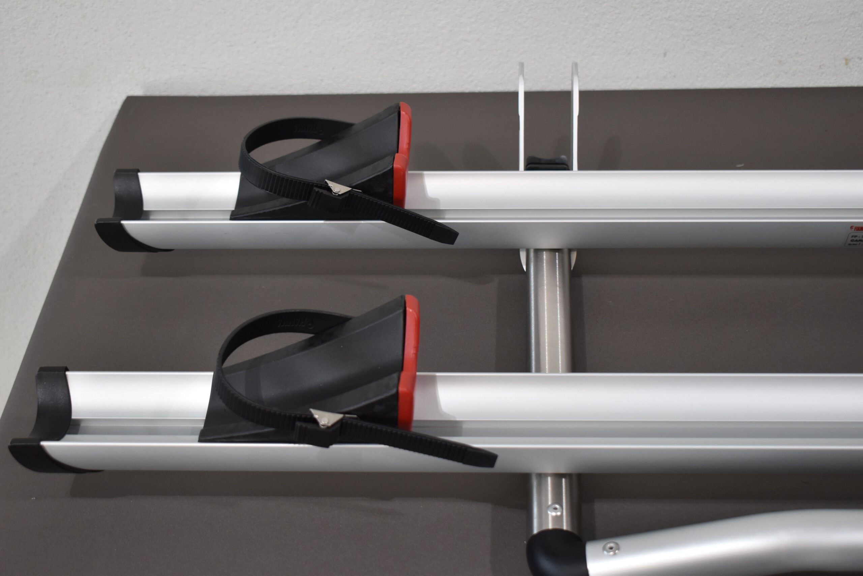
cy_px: 288
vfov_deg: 25.1
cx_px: 432
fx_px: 1294
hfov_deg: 36.9
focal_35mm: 54
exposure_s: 1/250
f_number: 4.8
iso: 800
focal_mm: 36
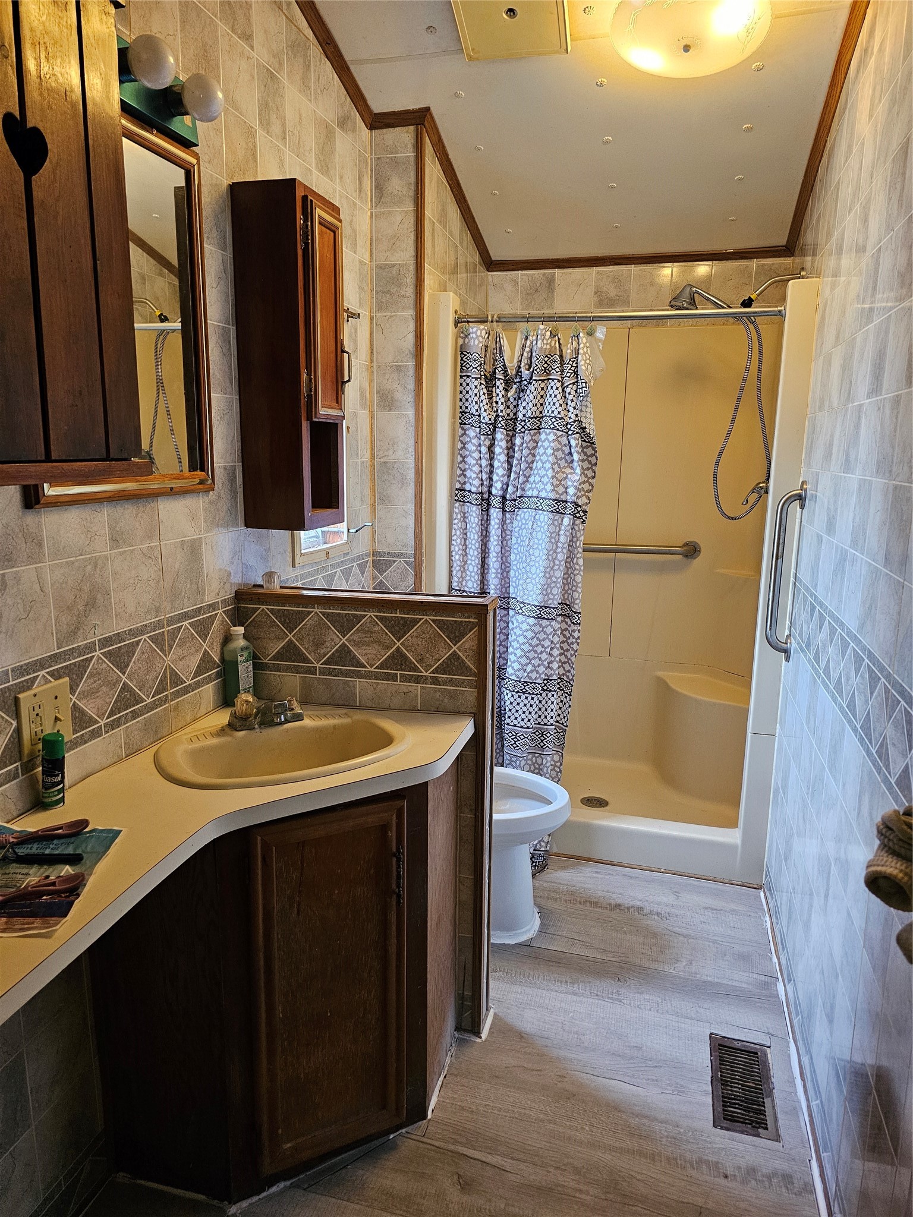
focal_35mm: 23
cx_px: 456
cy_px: 608
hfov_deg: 58.9
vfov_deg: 73.9
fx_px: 809
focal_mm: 6.3
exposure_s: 1/60
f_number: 1.7
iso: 640
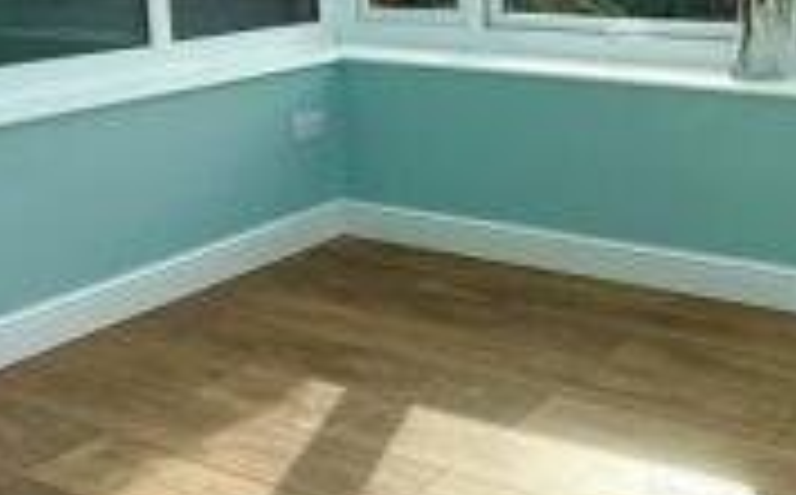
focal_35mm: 49
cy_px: 34
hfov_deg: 38.8
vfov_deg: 25.3
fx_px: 1061
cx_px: 686
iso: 64
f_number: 2.2
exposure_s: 1/985
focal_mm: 2.22
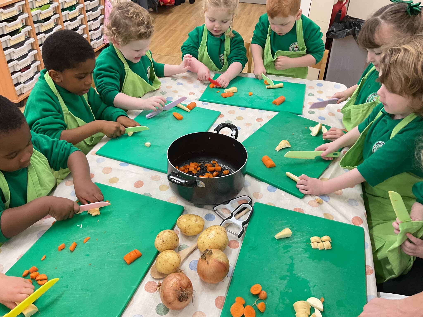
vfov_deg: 48.2
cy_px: 158
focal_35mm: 29
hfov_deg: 61.7
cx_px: 212
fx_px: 354
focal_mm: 3
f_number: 1.8
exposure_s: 1/50
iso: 64
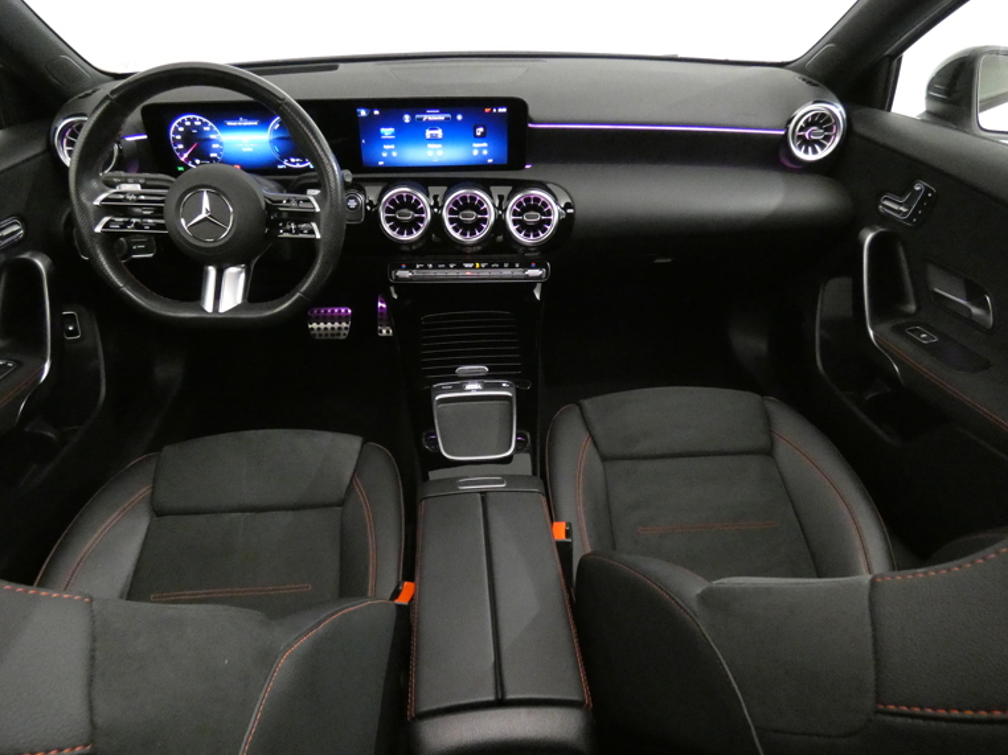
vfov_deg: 63.4
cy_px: 378
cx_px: 489
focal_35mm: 21
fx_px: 611
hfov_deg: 79.0
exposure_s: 1/20
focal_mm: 3.6
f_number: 2.8
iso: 1600
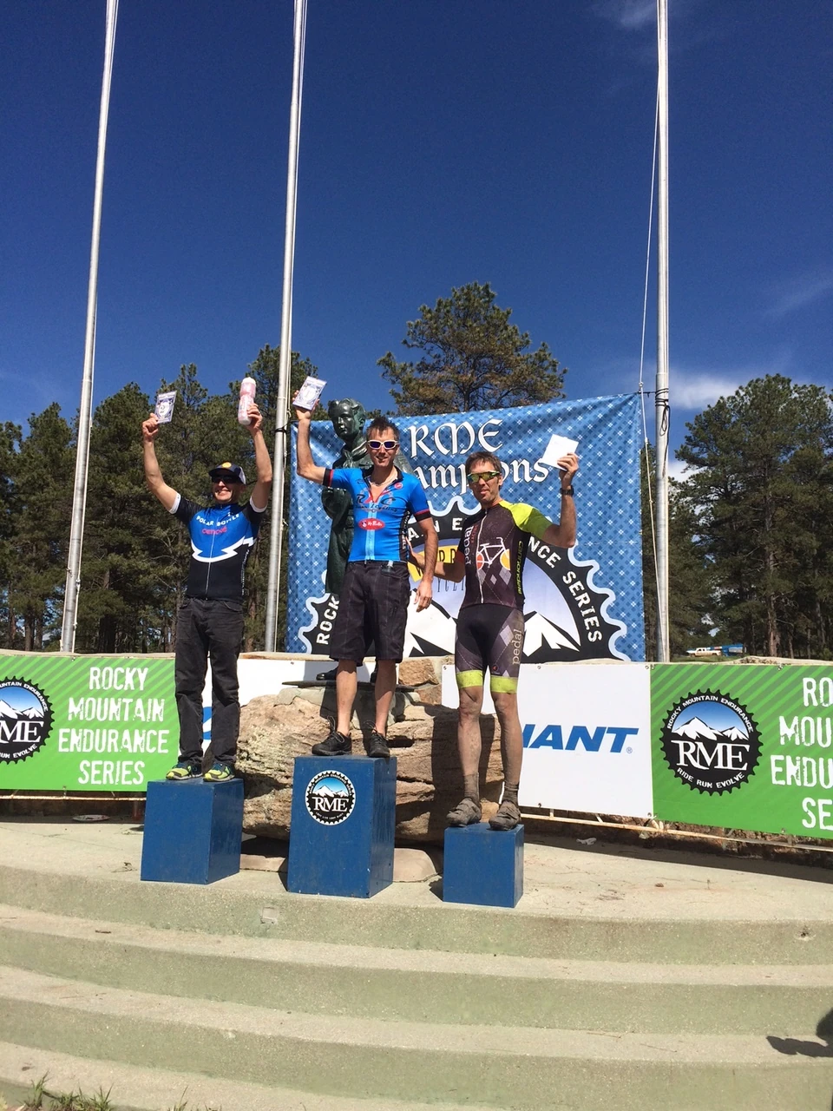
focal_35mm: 29
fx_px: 930
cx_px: 416
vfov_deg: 61.7
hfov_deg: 48.2
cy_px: 556
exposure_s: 1/2933
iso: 32
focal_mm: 4.15
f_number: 2.2
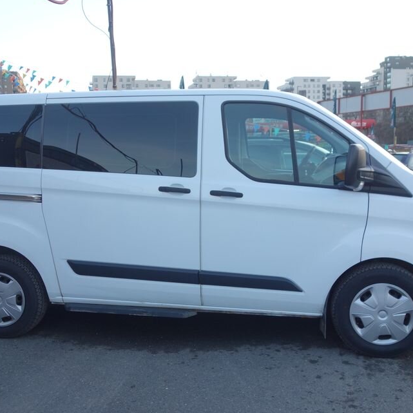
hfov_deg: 43.8
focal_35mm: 38
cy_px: 214
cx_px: 198
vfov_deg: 43.9
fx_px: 513
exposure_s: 1/100
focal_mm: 10.4
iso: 125
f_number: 2.5
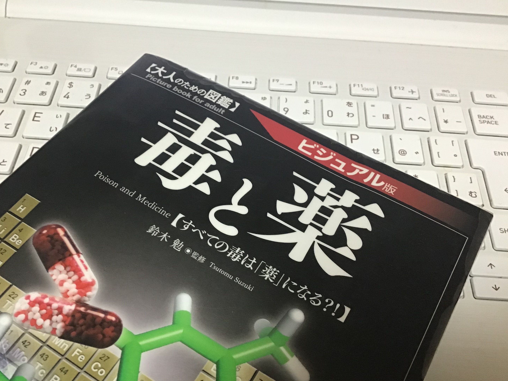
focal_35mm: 35
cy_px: 212
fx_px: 514
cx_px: 234
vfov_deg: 40.6
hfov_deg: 52.6
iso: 125
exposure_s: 1/30
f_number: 2.4
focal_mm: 3.3
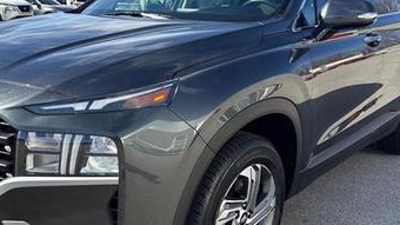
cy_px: 127
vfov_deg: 28.3
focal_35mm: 42
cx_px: 168
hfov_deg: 48.2
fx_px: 445
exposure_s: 1/1667
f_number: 1.6
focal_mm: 5.96
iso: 64
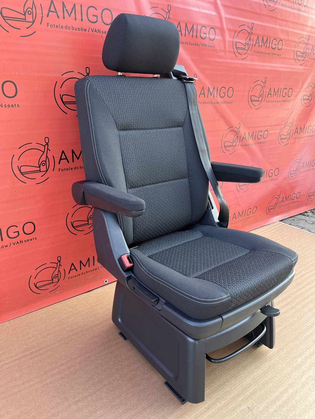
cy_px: 210
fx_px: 315
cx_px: 158
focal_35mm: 26
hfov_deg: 53.1
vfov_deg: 67.3
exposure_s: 1/144
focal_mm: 5.1
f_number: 1.6
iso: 64
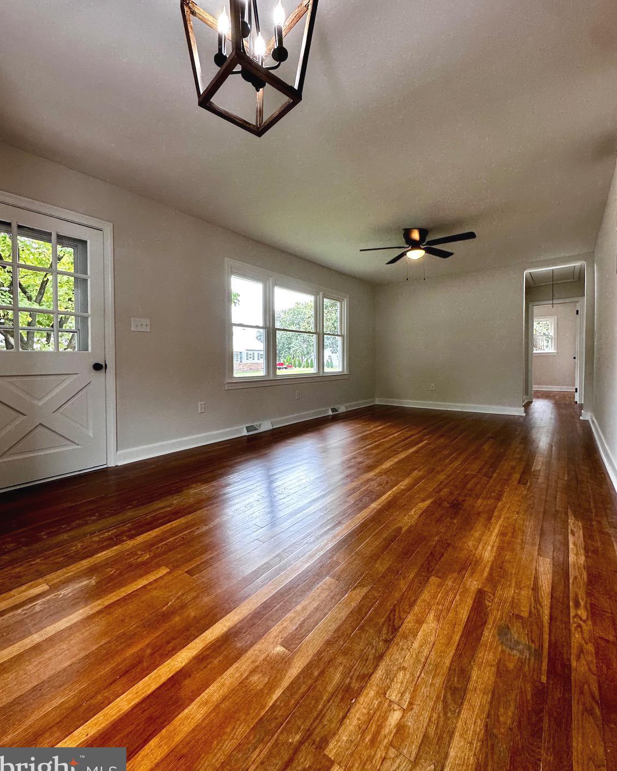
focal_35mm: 15
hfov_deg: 84.0
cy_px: 369
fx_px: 342
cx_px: 306
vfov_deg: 96.7
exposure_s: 1/120
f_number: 2.2
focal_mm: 2.22
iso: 80
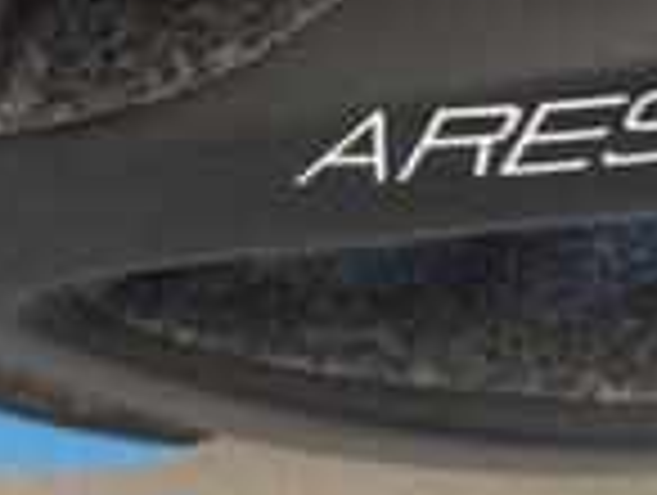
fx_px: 1730
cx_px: 342
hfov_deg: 21.5
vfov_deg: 15.8
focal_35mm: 91
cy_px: -74
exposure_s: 1/40
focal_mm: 4.25
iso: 500
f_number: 1.8
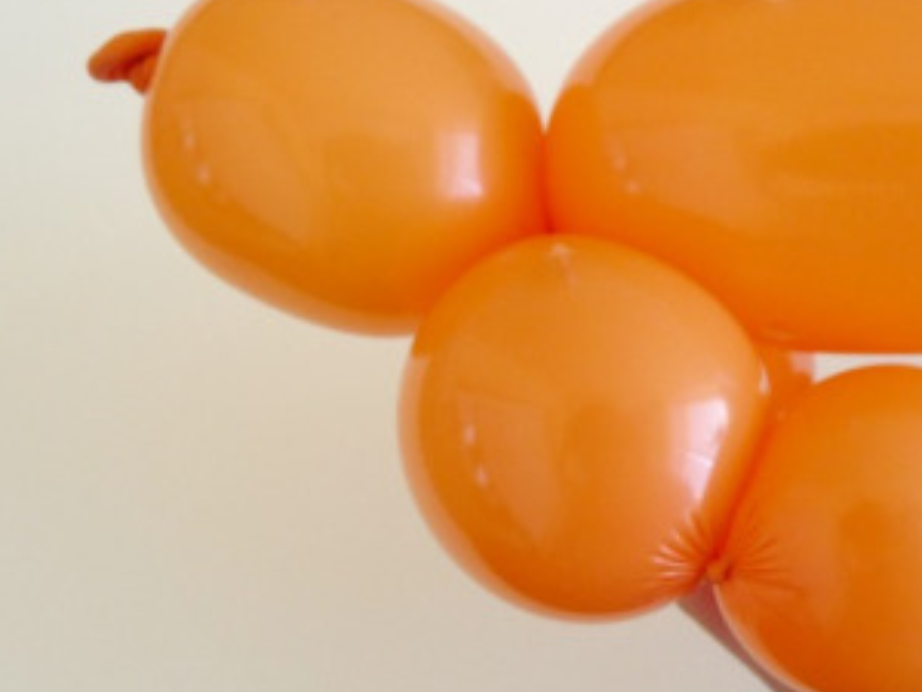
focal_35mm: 54
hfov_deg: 34.9
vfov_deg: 27.0
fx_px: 1438
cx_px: 667
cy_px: 329
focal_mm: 4.8
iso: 125
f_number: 2.8
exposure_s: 1/30
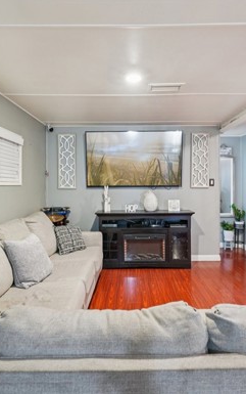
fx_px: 236
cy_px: 183
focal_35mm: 22
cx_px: 132
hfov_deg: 55.1
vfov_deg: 79.5
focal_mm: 13
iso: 400
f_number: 8
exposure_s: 1/2
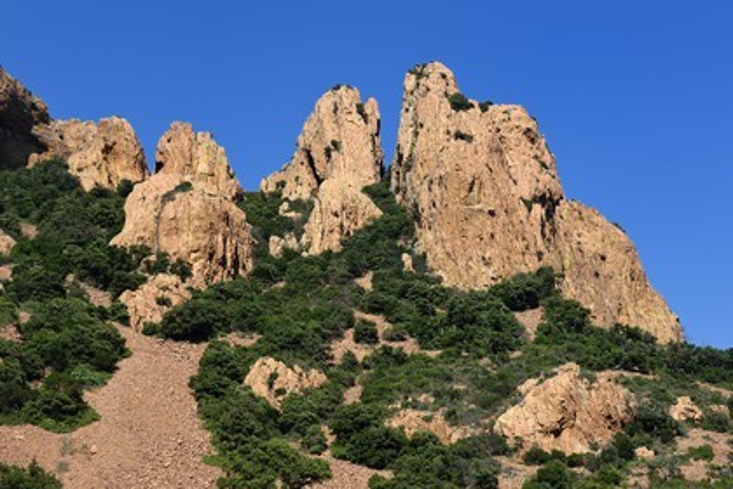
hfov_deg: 28.8
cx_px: 366
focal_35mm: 70
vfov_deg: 19.5
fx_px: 1425
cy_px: 244
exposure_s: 1/250
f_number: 11
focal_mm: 70
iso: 200
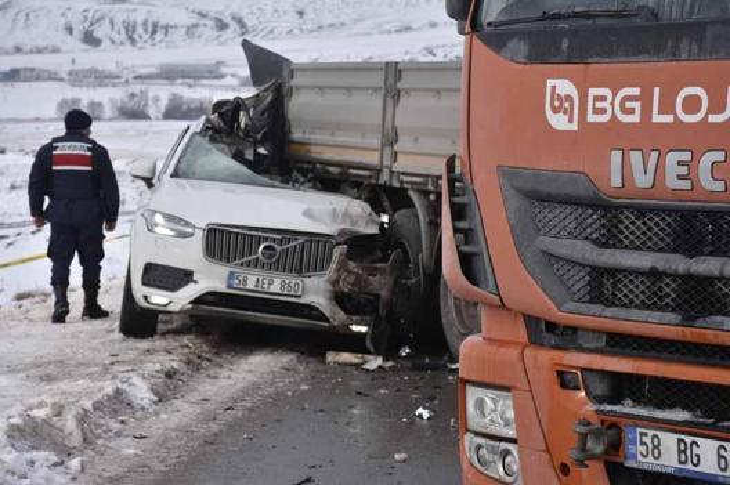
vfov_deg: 11.4
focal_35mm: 120
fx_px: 2431
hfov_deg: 17.1
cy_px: 242
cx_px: 365
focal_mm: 80
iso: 160
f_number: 8
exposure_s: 1/500
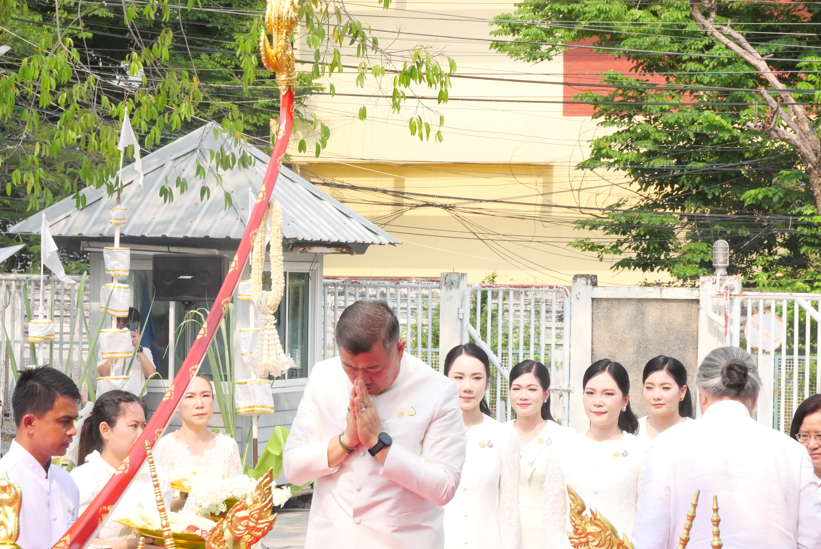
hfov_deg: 16.5
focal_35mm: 124
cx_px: 410
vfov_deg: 11.1
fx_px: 2830
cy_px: 274
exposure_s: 1/4000
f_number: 9
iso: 4000
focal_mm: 60
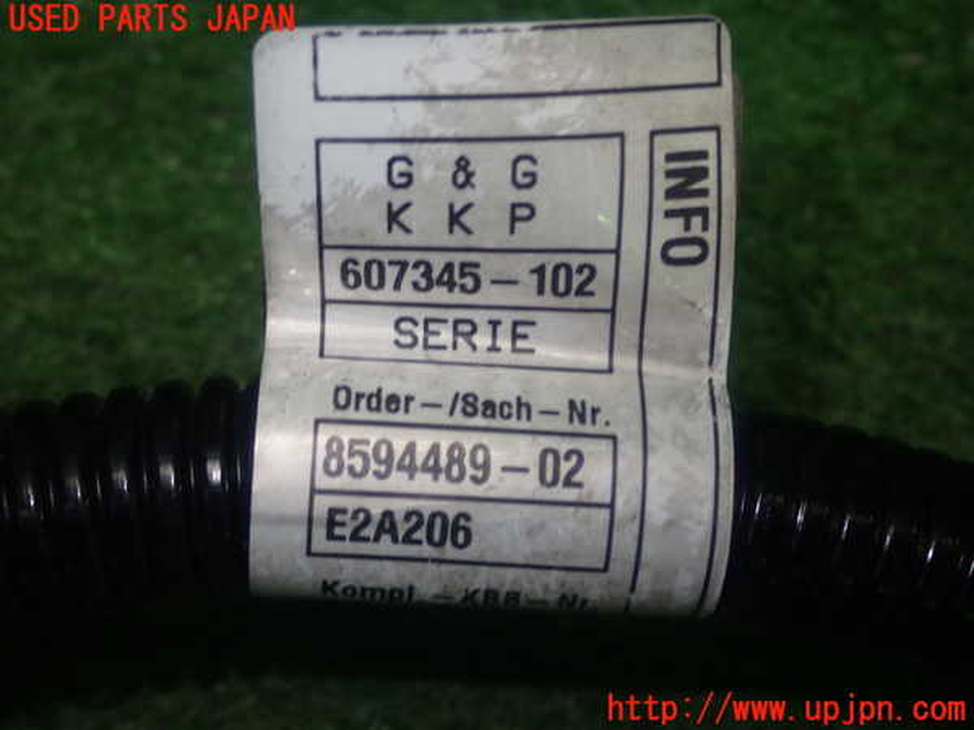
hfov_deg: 31.2
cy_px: 365
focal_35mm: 62
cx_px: 487
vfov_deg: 23.7
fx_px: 1745
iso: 200
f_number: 3.6
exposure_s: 1/60
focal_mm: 11.09
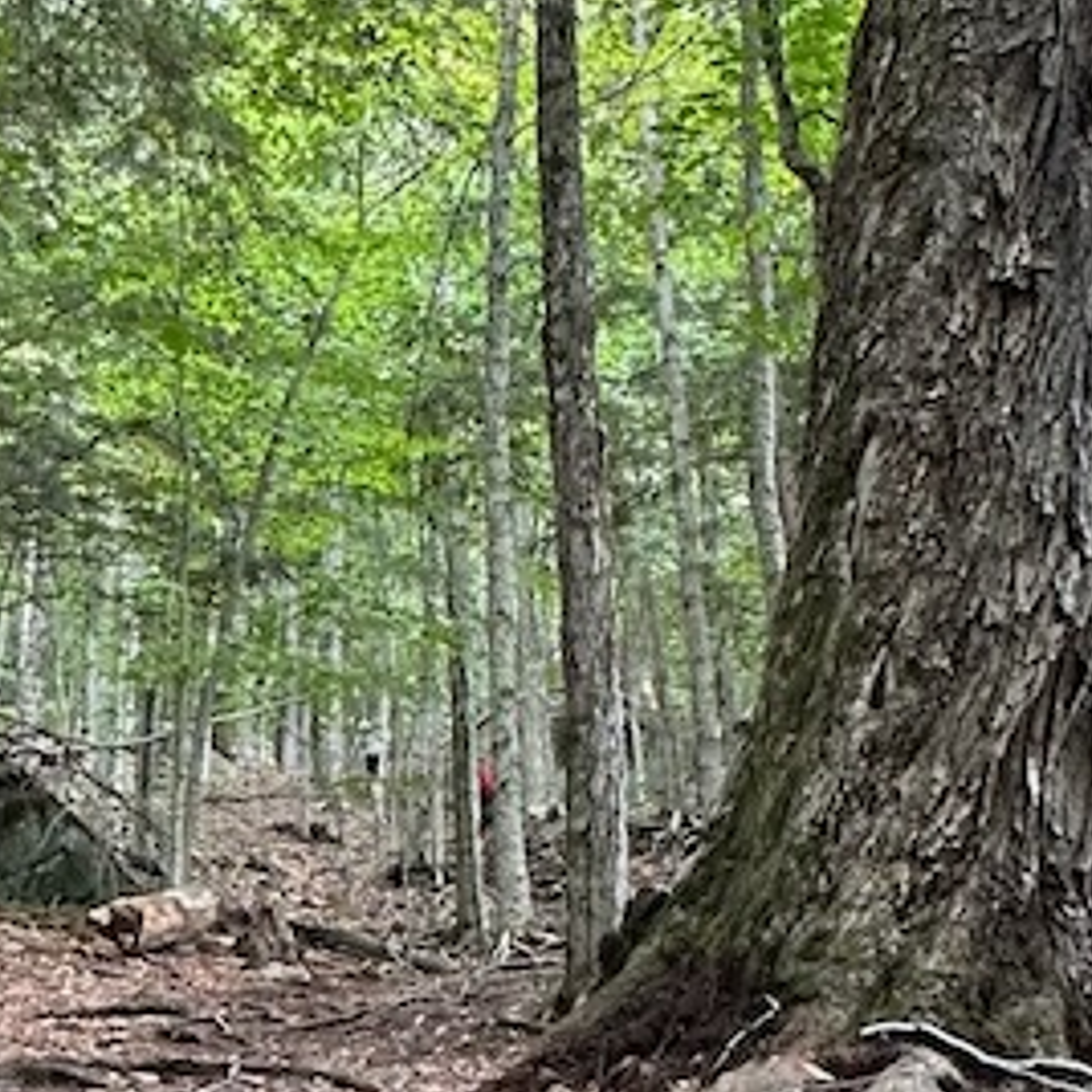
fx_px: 2106
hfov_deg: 28.6
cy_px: 187
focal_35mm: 59
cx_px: 273
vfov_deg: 28.3
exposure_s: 1/90
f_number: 2.2
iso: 320
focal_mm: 2.22
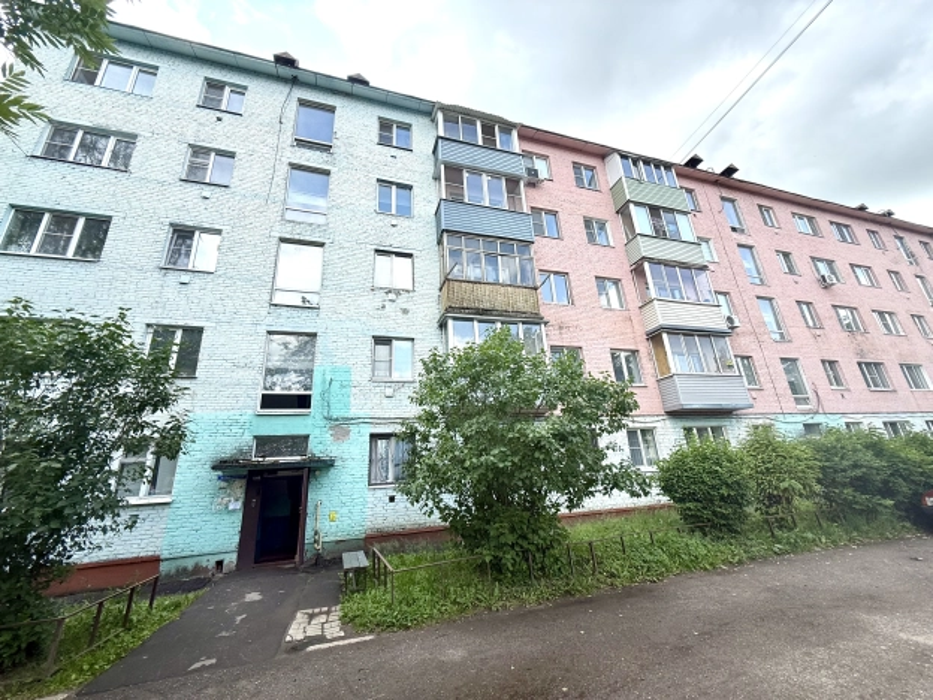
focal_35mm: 14
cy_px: 350
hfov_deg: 102.1
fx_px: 377
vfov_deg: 85.7
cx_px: 466
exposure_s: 1/672
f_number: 2.2
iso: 50
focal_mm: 2.22
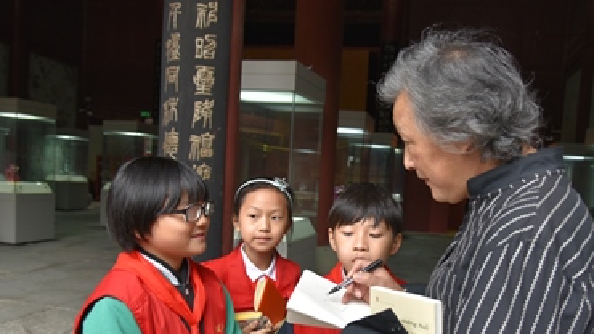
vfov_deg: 34.4
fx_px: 535
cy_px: 218
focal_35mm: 34
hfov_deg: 57.6
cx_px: 355
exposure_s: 1/80
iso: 400
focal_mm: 24
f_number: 4.5
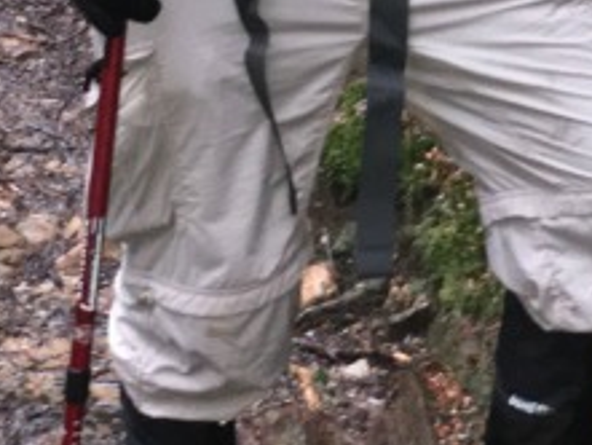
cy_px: -158
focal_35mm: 131
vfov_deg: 11.0
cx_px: 335
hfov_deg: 15.0
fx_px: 2242
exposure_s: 1/17
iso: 125
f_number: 2.2
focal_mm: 4.15
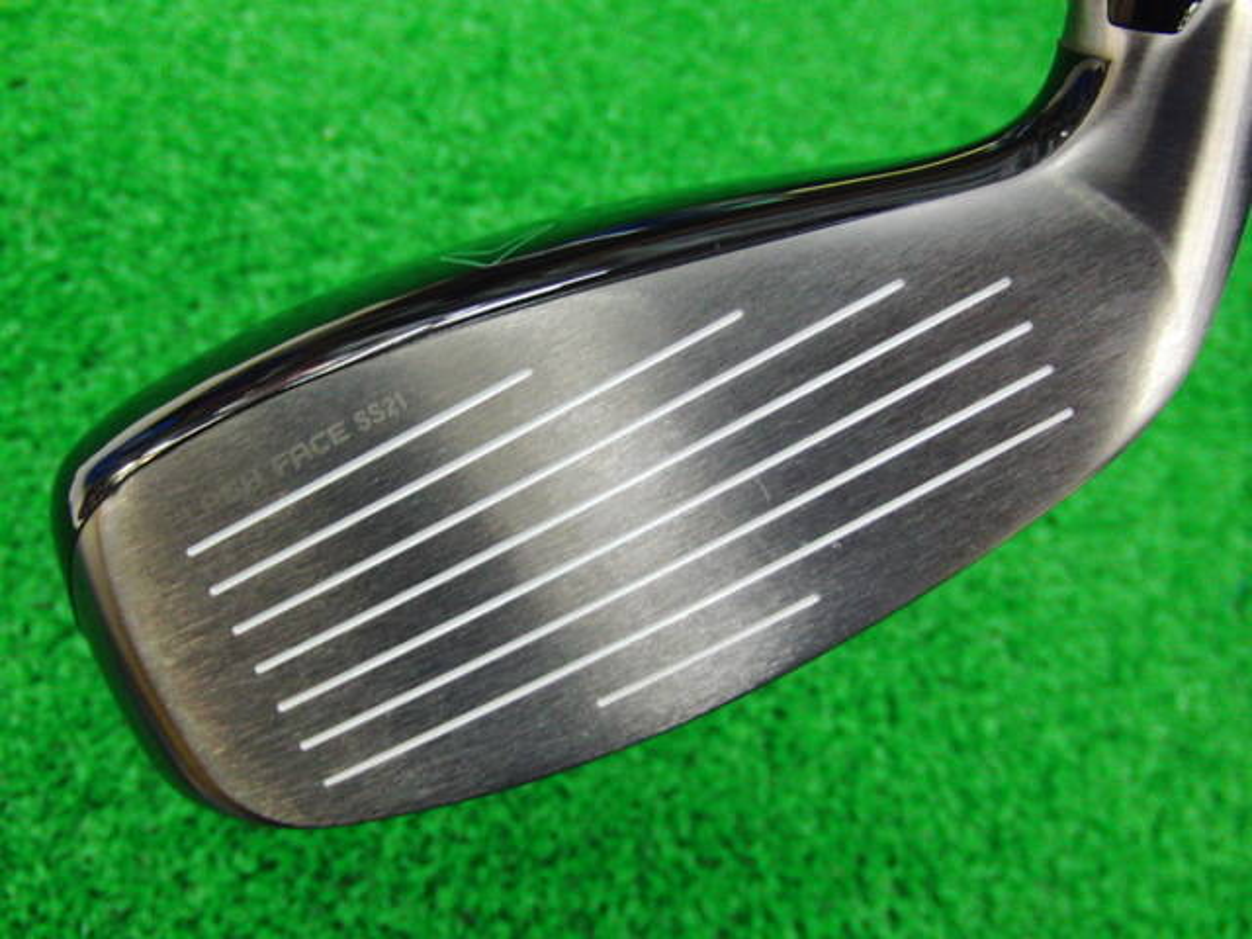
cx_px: 626
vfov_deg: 38.7
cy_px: 470
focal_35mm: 37
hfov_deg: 50.1
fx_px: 1338
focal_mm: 6.42
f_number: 3.6
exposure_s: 1/20
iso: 400
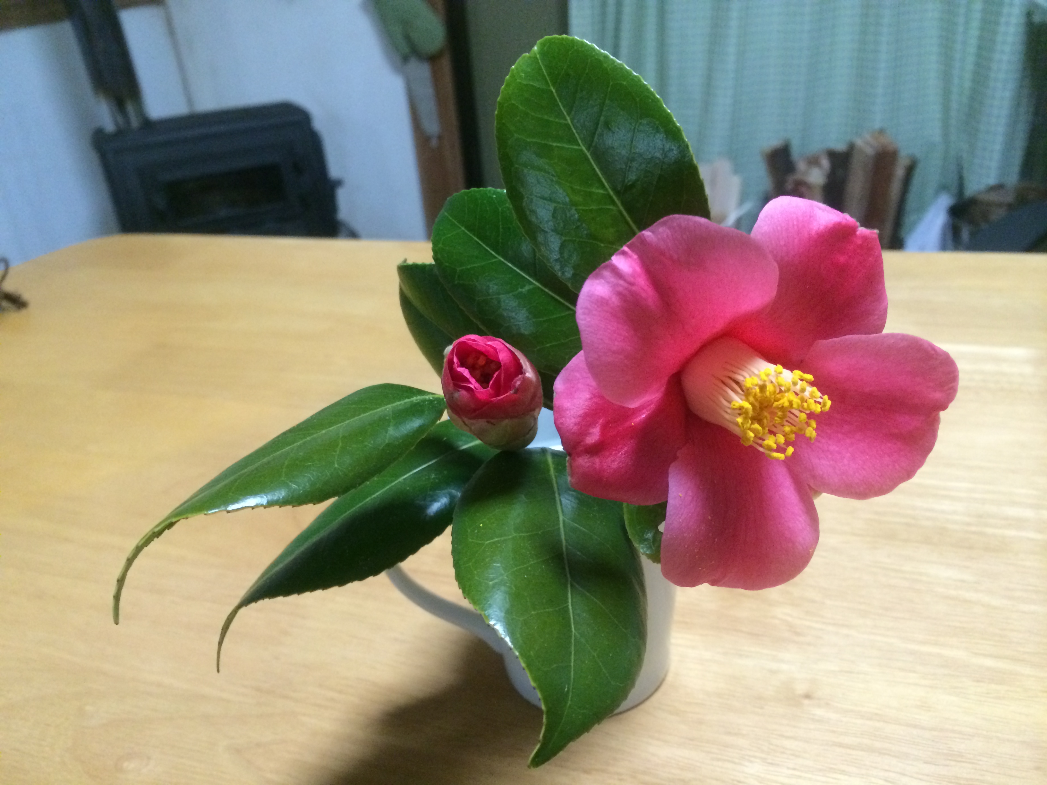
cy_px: 392
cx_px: 524
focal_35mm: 30
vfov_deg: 46.8
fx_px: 907
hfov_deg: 60.0
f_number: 2.2
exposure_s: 1/30
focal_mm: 4.12
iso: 320
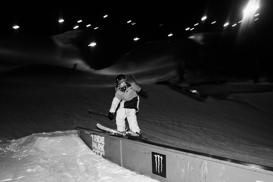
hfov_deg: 53.2
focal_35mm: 36
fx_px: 273
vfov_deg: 36.8
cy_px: 91
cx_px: 136
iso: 800
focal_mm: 24
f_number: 4
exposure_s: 1/60
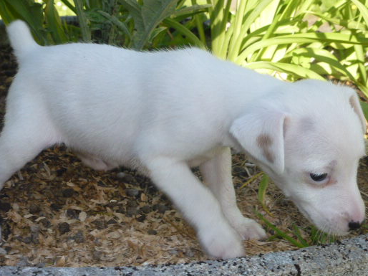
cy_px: 154
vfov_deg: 18.2
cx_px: 171
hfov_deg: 24.1
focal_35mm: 81
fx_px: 861
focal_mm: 11.7
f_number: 4.6
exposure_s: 1/320
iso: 160
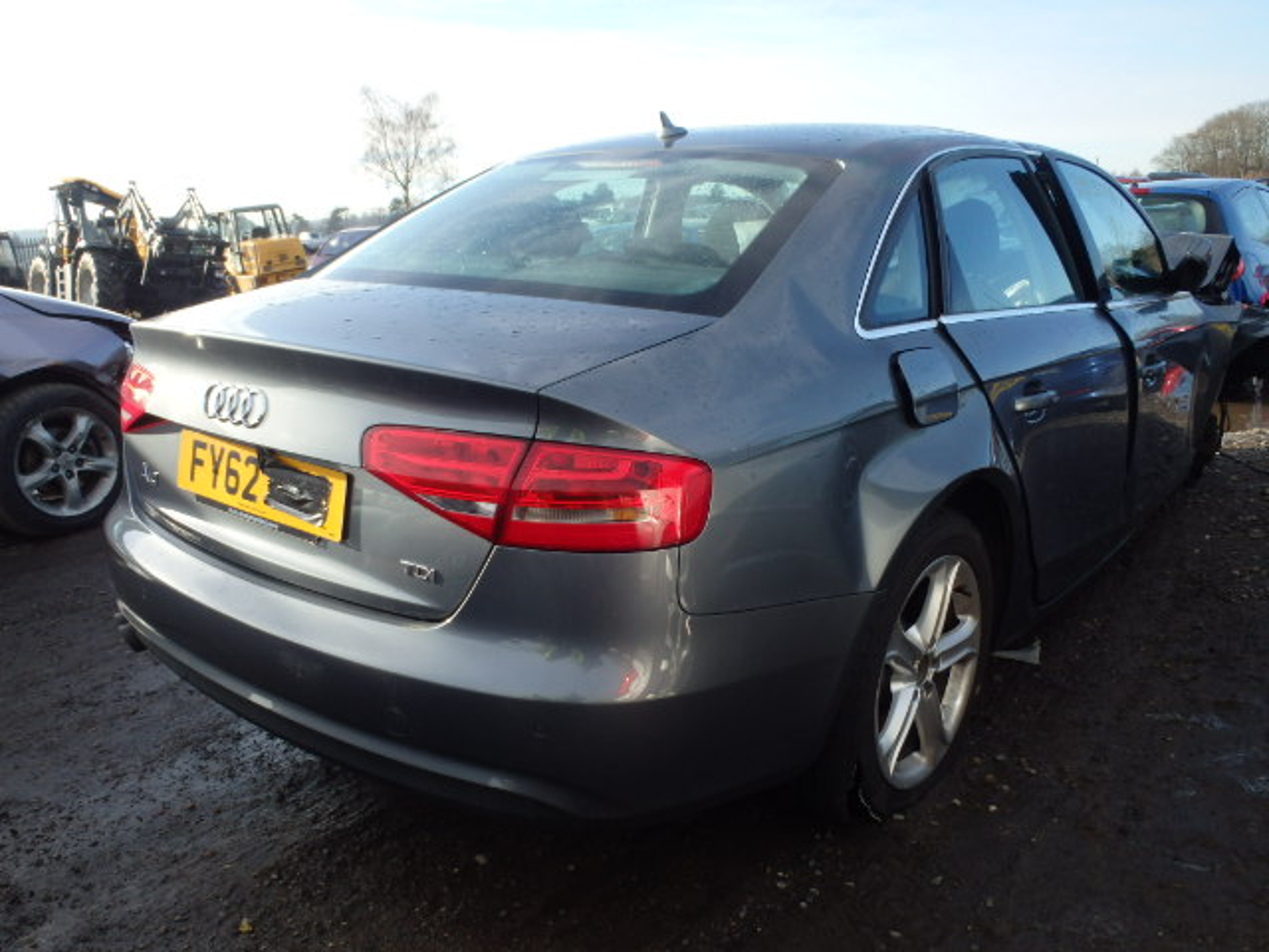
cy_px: 476
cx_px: 634
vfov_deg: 49.7
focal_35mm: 28
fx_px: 1026
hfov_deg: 63.4
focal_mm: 5
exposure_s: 1/320
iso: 125
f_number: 3.9
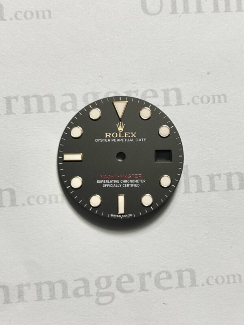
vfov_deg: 67.3
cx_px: 122
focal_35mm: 26
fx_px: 244
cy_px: 162
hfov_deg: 53.1
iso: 40
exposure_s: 1/170
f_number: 1.5
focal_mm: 5.7
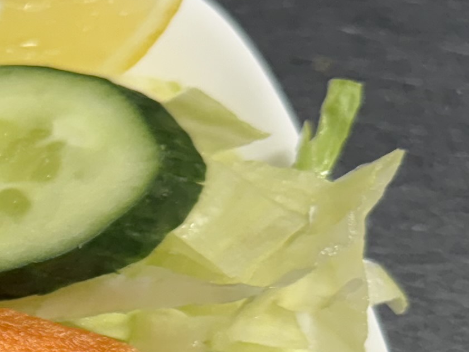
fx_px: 1558
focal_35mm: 115
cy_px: 380
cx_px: -535
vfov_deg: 12.7
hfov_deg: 13.8
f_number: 1.78
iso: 100
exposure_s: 1/100
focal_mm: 6.76
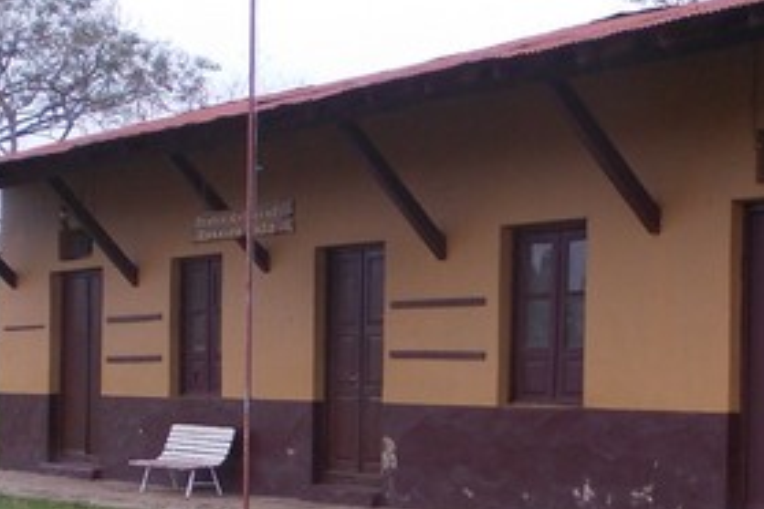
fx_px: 1698
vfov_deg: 17.0
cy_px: 389
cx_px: 466
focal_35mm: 80
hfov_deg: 25.3
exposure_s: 1/250
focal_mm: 4
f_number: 2.7
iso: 80
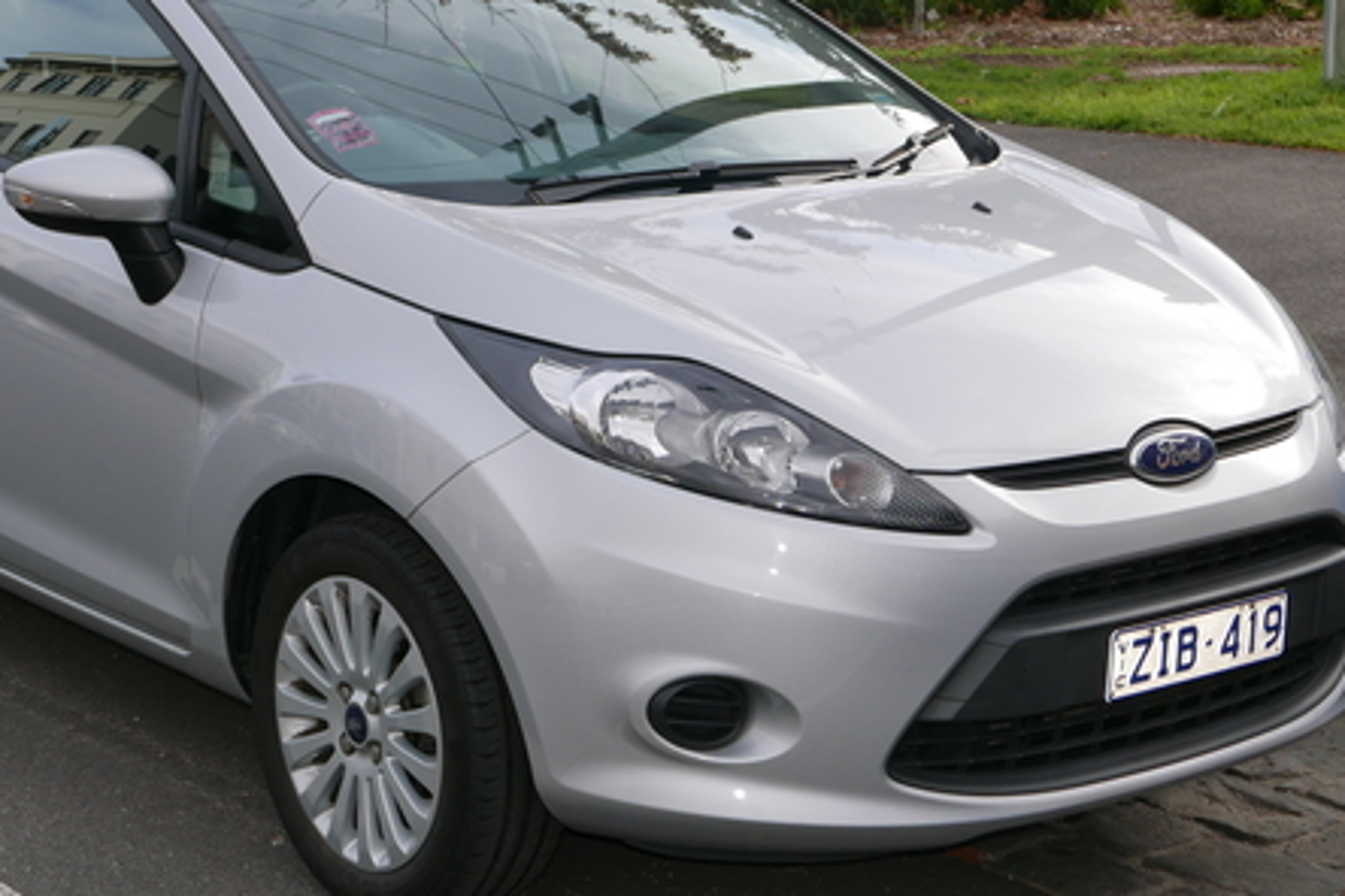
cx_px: 500
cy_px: 363
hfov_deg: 26.9
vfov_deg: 18.2
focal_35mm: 75
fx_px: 2802
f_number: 5.6
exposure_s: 1/320
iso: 200
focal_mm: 23.6
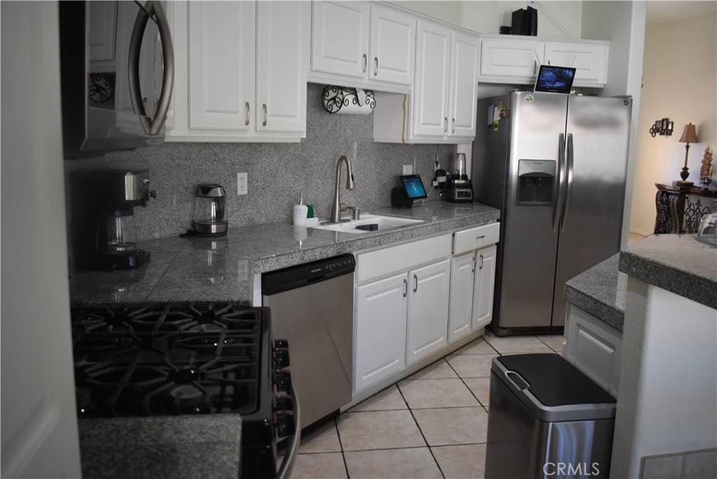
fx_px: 598
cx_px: 358
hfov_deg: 61.9
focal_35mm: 30
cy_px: 240
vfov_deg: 43.6
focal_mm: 20
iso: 500
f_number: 4
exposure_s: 1/60
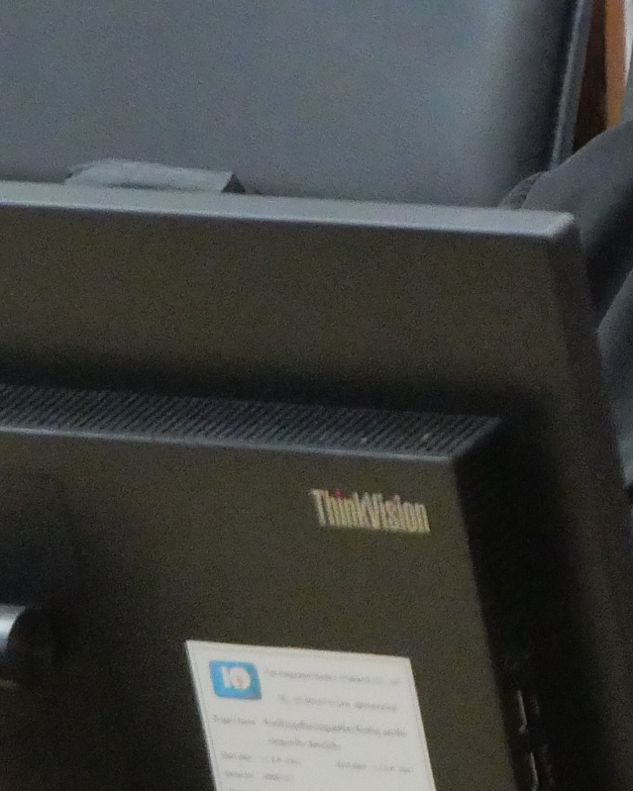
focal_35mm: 541
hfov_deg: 2.9
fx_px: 12672
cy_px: 104
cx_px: 526
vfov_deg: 3.6
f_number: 7.1
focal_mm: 60
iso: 3200
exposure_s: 1/30
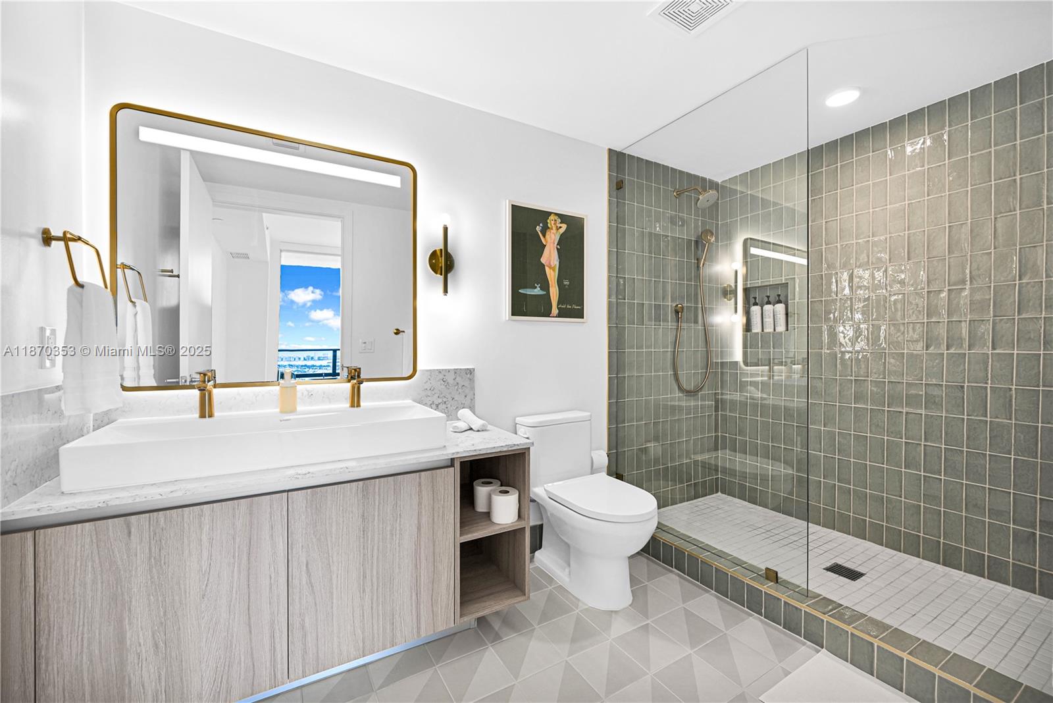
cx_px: 526
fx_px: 410
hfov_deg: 104.2
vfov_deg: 81.3
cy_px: 352
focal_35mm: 14
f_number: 4
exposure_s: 1/60
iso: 100
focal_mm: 14
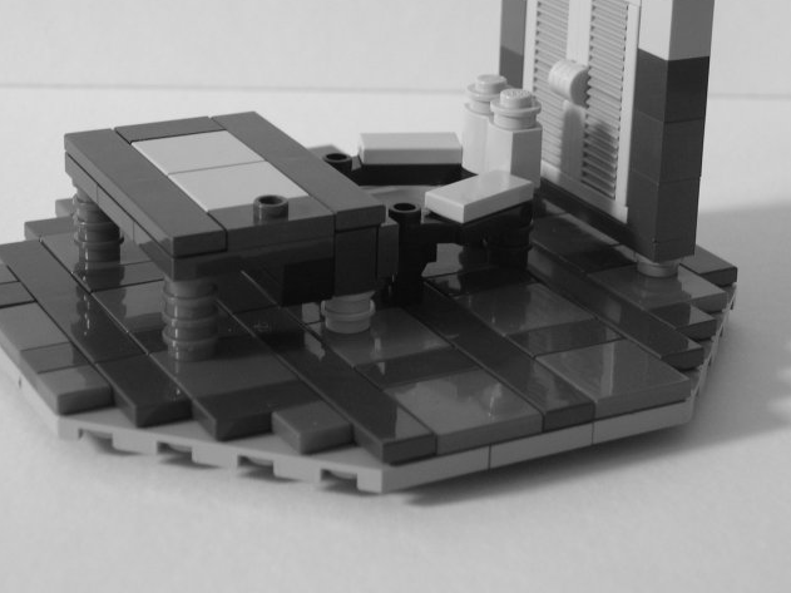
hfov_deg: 23.0
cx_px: 389
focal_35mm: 85
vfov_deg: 17.3
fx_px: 1942
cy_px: 227
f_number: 3.7
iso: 176
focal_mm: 14.2
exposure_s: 1/4.7
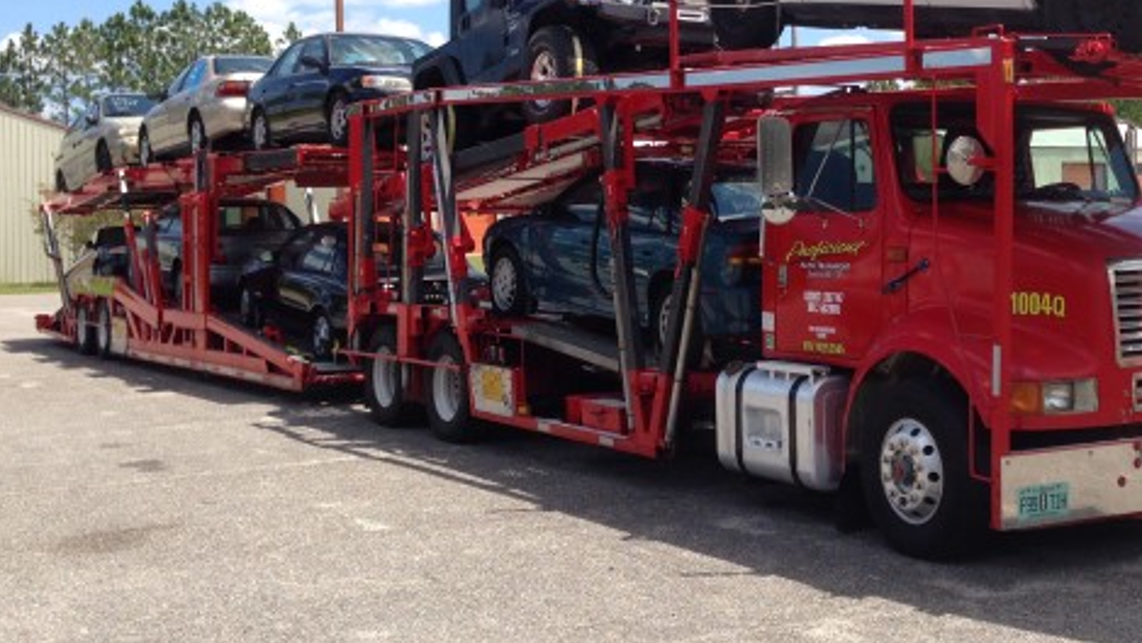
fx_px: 1635
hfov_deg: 38.0
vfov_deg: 22.1
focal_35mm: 54
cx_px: 772
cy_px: 197
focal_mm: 4.12
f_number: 2.4
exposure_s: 1/1085
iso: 50
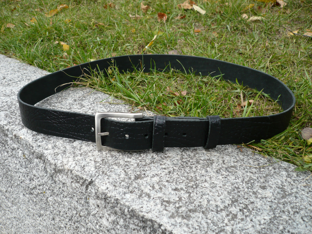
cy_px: 117
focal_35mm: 35
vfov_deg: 40.7
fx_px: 315
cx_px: 156
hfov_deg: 52.6
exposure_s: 1/160
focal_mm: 5.8
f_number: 2.8
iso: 100
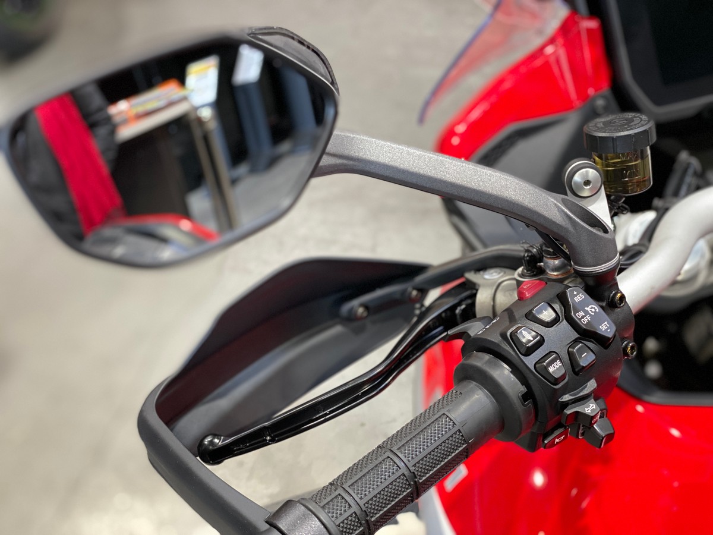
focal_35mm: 52
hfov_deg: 36.8
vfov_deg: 28.0
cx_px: 356
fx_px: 1071
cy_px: 268
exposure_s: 1/40
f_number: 2
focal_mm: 6
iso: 160
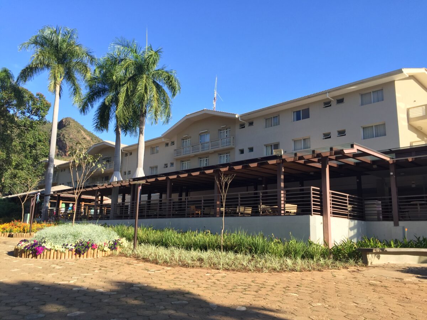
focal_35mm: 29
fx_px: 358
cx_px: 214
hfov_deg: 61.7
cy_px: 160
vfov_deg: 48.2
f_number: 2.2
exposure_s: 1/842
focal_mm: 4.15
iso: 32
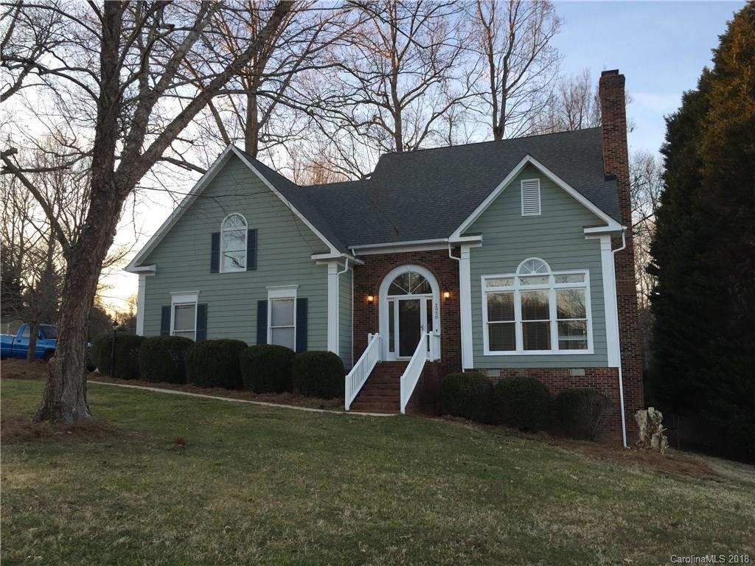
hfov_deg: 61.7
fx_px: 633
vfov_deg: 48.2
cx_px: 378
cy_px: 283
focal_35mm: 29
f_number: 2.2
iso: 32
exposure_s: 1/126
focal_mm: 4.15
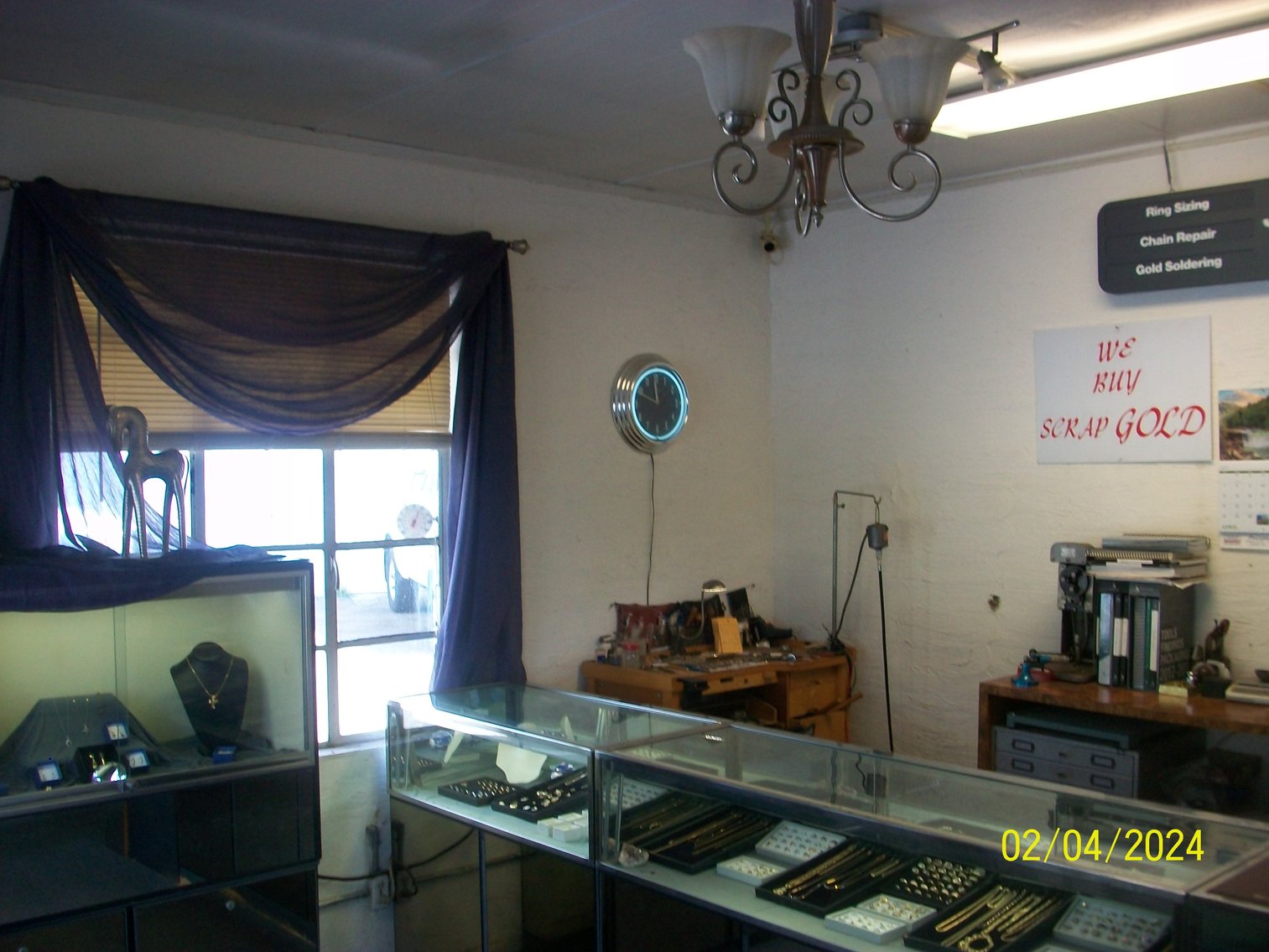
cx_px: 634
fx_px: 1247
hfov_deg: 54.0
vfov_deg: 41.8
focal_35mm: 34
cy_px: 476
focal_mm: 5.7
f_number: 2.8
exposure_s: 1/60
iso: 80
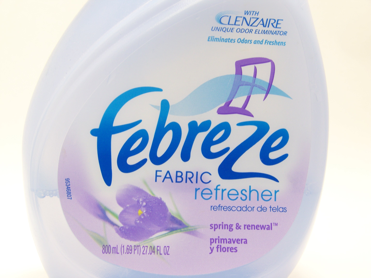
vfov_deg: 21.0
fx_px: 750
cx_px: 186
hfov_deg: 27.8
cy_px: 139
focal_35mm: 70
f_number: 3.2
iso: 64
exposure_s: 1/10
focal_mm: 11.7
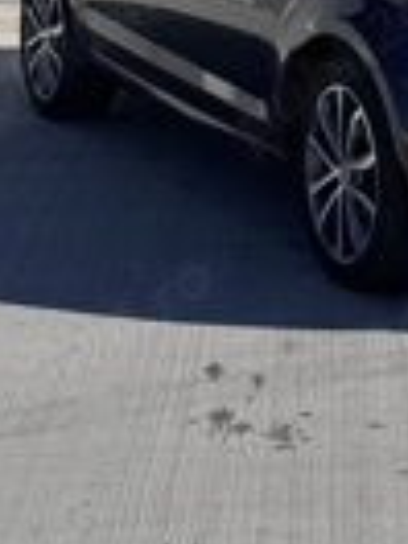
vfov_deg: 13.1
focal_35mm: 145
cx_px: 511
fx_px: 2279
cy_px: -202
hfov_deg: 10.1
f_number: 1.78
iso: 64
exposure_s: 1/4049
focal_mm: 6.76
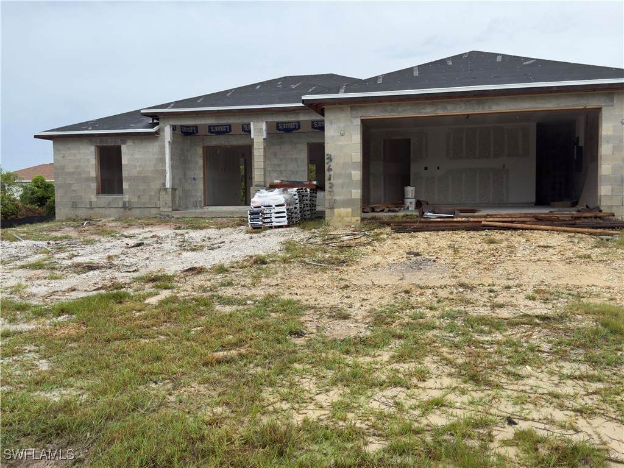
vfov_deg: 40.7
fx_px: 631
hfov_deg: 52.6
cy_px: 234
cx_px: 312
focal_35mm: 35
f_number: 1.78
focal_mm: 6.76
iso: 64
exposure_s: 1/1818
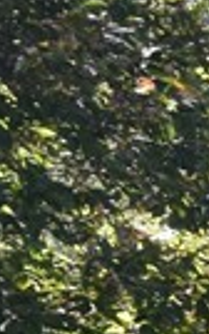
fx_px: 2246
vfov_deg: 8.2
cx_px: 1248
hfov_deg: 4.2
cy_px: 572
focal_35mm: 247
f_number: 9
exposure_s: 1/160
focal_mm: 20
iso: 400
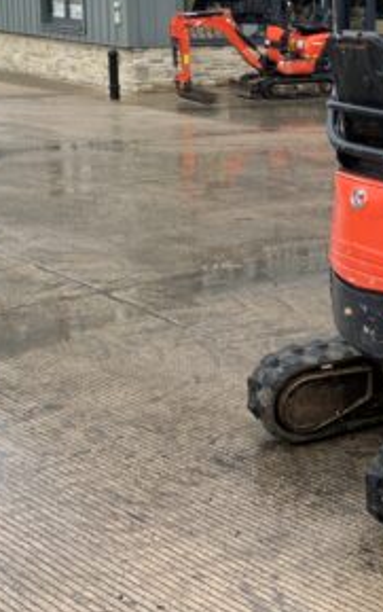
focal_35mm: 68
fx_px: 1134
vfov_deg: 29.7
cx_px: 616
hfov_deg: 16.9
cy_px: 152
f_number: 1.8
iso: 16
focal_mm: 3
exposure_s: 1/134
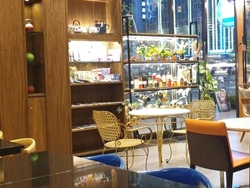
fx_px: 433
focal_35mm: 60
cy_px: 88
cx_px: 159
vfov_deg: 24.4
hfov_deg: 32.0
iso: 250
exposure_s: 1/22
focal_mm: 4.3
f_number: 1.5
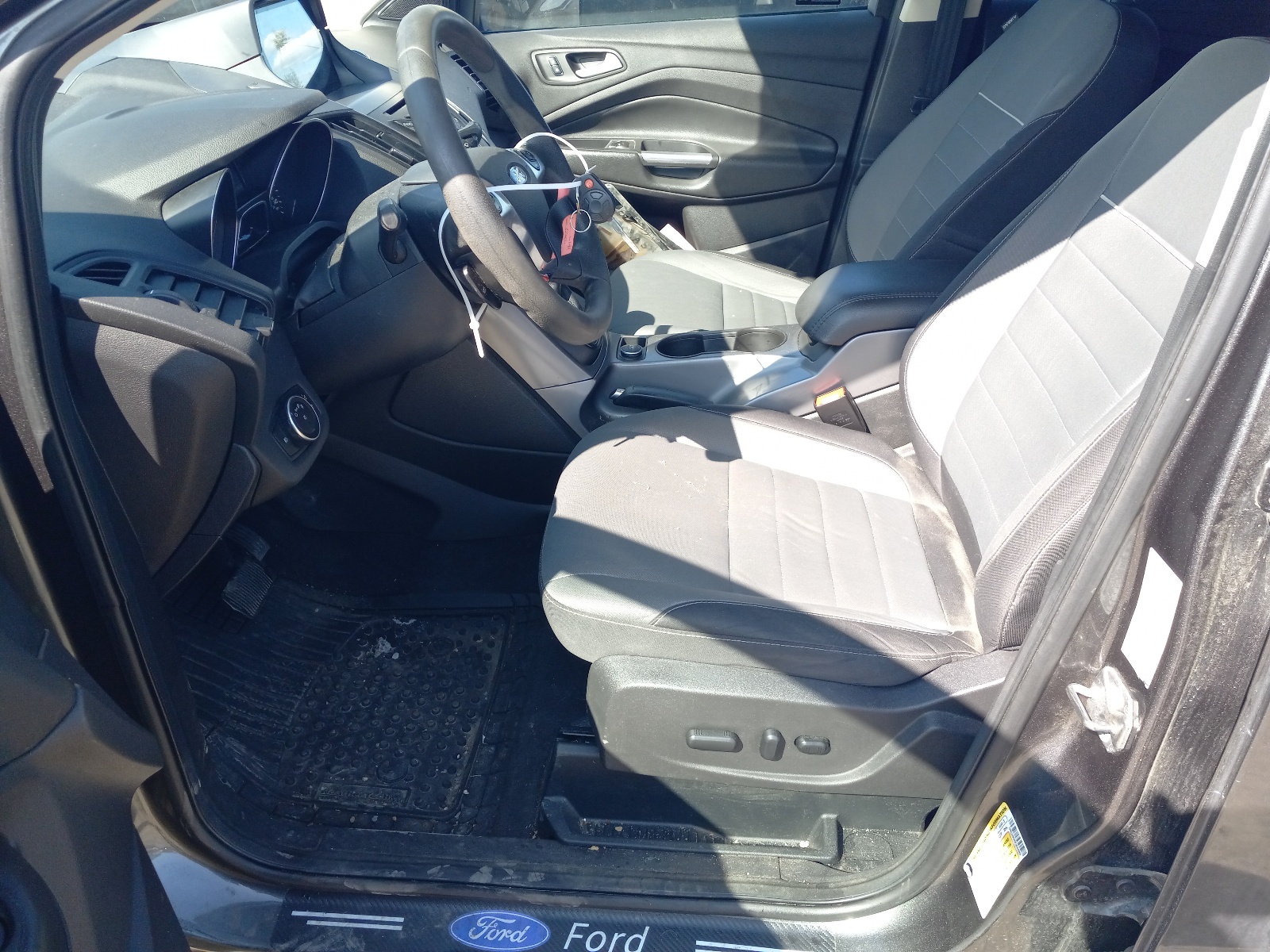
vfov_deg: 51.4
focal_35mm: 27
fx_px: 991
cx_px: 635
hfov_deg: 65.3
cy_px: 476
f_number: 1.8
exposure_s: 1/227
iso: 40
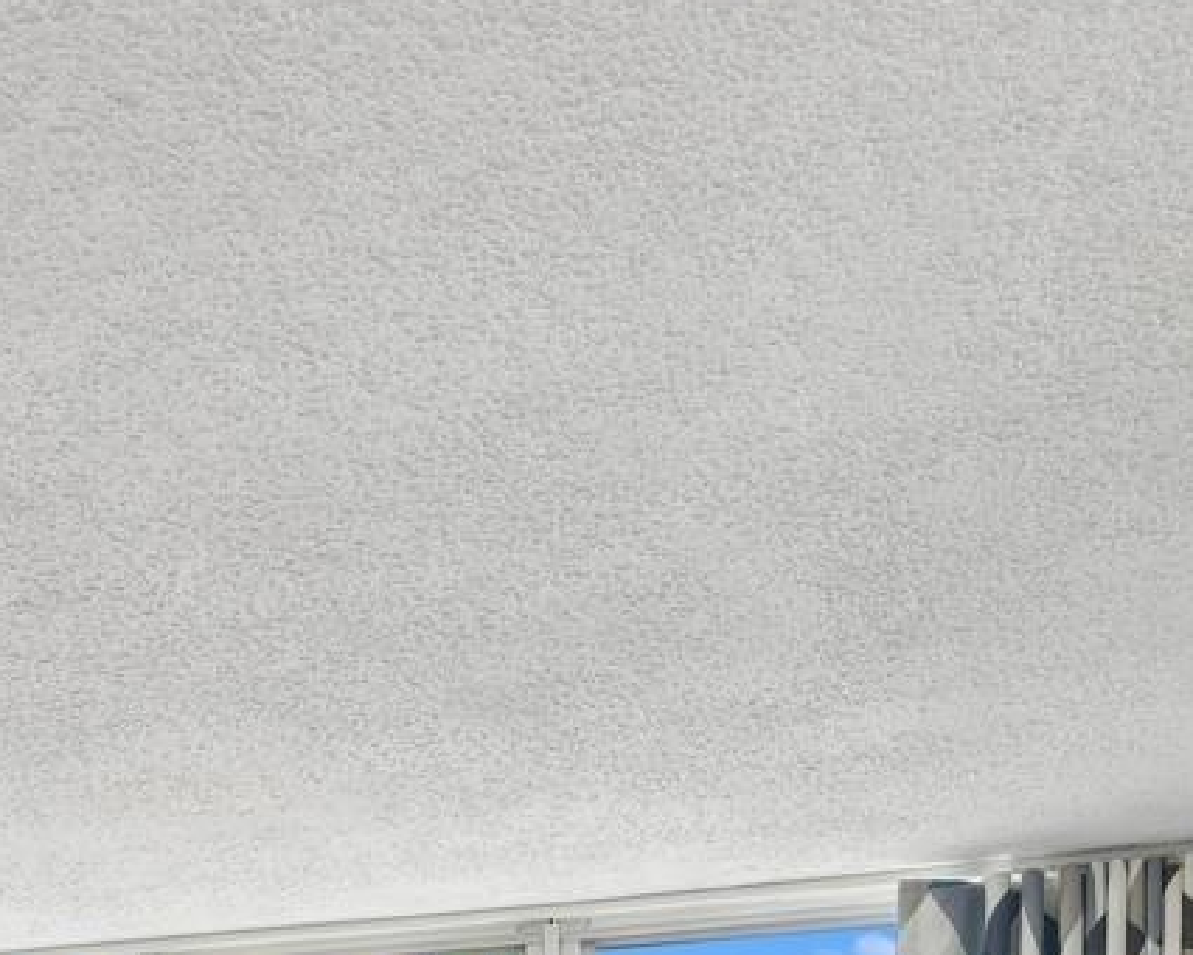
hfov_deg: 30.0
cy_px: 1327
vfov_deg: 22.1
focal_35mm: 60
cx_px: 101
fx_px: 2118
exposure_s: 1/10
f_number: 9
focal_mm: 17
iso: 200
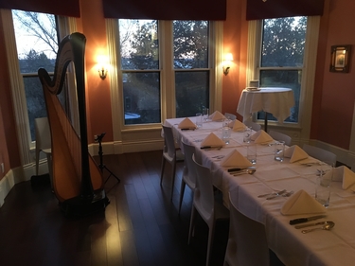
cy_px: 133
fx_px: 297
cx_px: 178
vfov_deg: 48.2
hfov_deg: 61.7
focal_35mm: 29
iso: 250
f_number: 2.2
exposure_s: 1/15
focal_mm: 4.15
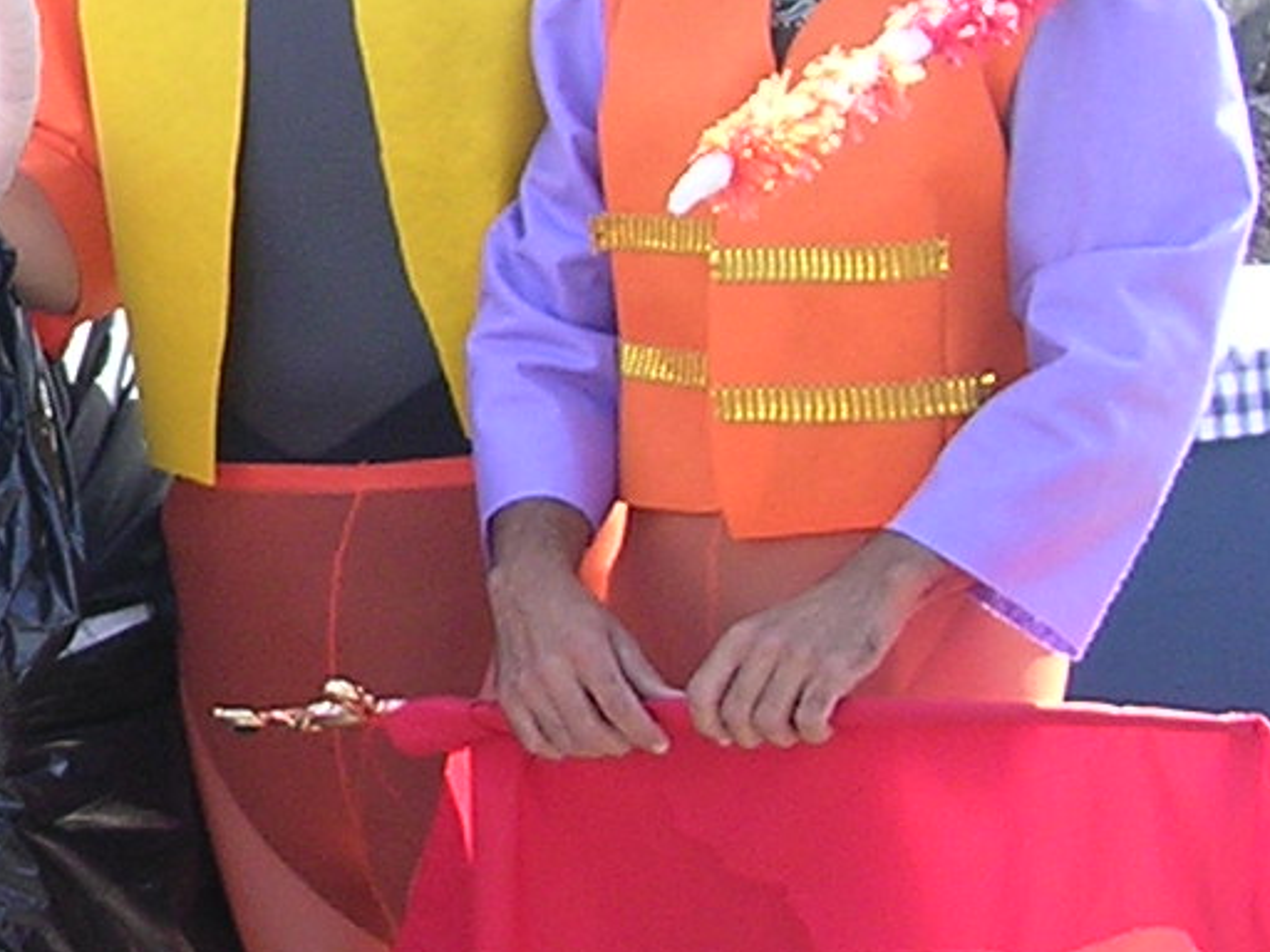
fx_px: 5577
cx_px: -769
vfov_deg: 9.8
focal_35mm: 152
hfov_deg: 12.2
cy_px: 293
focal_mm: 5.8
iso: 100
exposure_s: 1/224
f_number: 2.8
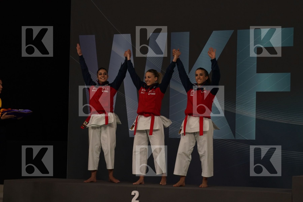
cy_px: 101
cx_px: 152
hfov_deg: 19.5
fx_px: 884
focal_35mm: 105
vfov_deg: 13.0
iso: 500
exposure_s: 1/250
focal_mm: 70
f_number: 2.8
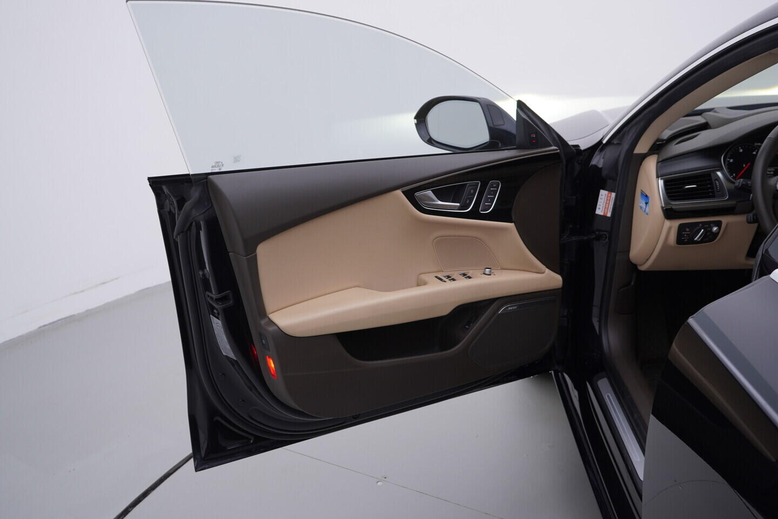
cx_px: 389
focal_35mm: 36
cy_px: 260
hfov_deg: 53.1
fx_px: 778
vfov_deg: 36.9
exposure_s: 1/80
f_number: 4
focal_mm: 24
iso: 125
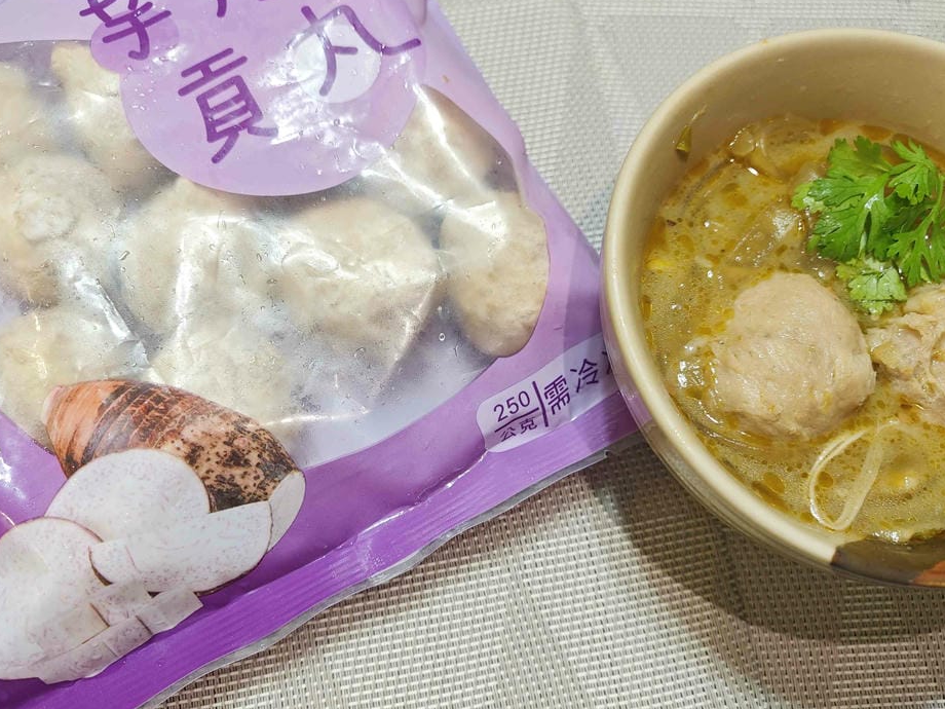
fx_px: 819
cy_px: 334
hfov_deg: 60.0
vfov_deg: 46.8
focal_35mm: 30
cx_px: 463
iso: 500
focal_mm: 8.72
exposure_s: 1/60
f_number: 2.8
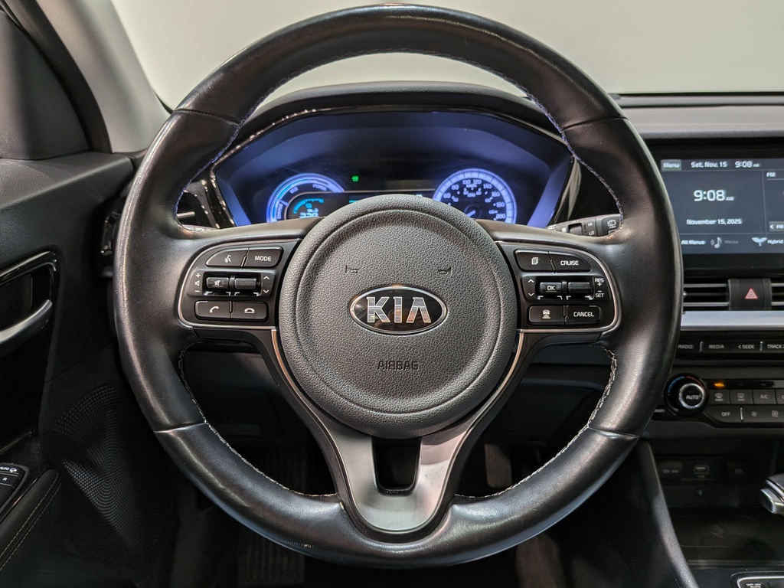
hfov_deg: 71.6
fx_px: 544
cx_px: 392
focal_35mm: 24
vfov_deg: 56.8
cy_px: 294
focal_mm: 4.53
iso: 27
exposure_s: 1/173
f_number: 1.7
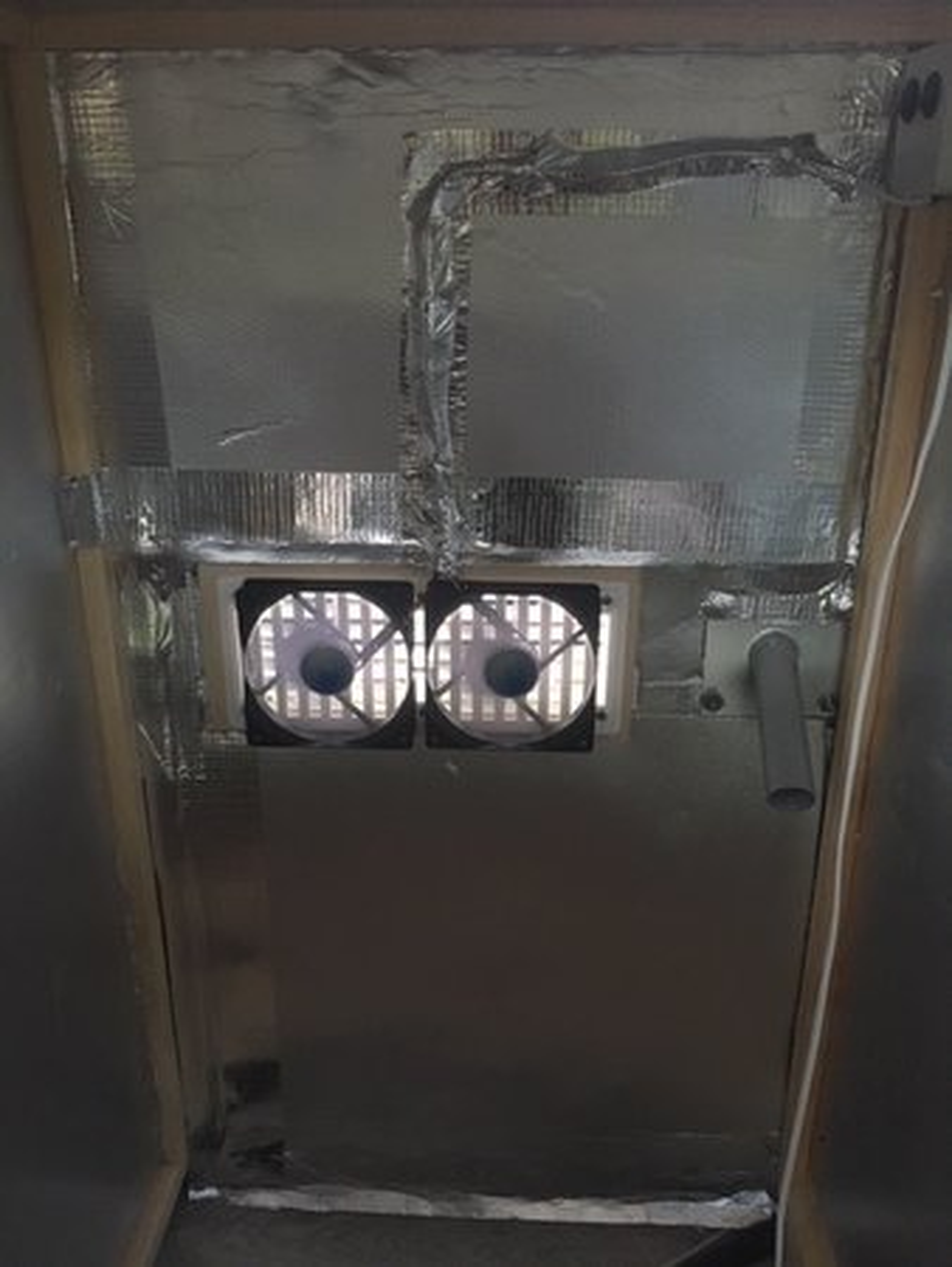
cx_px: 476
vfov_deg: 61.6
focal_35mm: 29
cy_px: 634
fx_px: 1062
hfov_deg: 48.3
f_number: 2.2
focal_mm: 4.15
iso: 200
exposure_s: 1/33
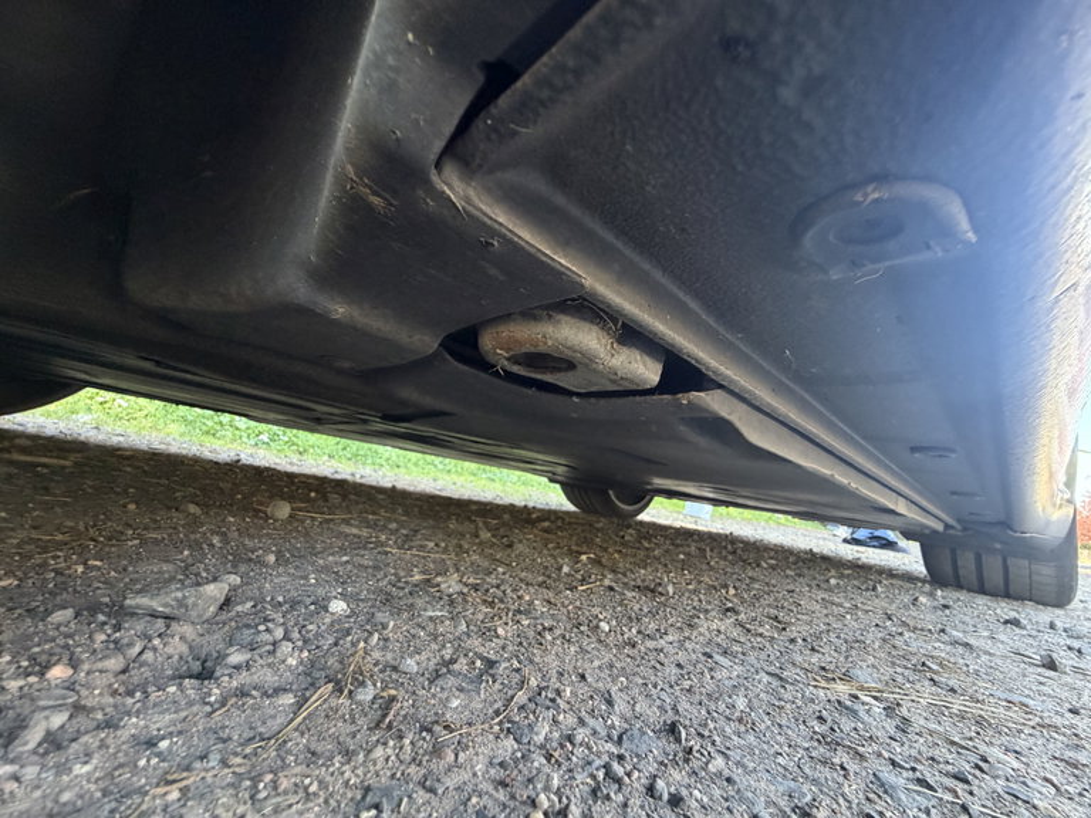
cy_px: 409
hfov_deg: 102.1
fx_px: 441
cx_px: 546
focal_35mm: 14
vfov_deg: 85.7
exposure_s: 1/66
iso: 320
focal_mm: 2.22
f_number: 2.2
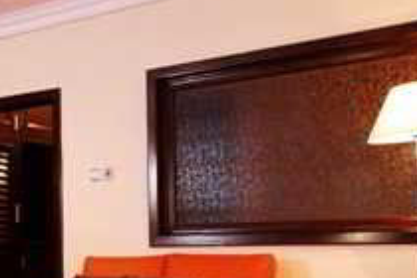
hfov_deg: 33.6
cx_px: 62
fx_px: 660
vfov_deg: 23.2
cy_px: 242
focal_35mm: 57
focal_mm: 10
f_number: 4
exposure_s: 1/6
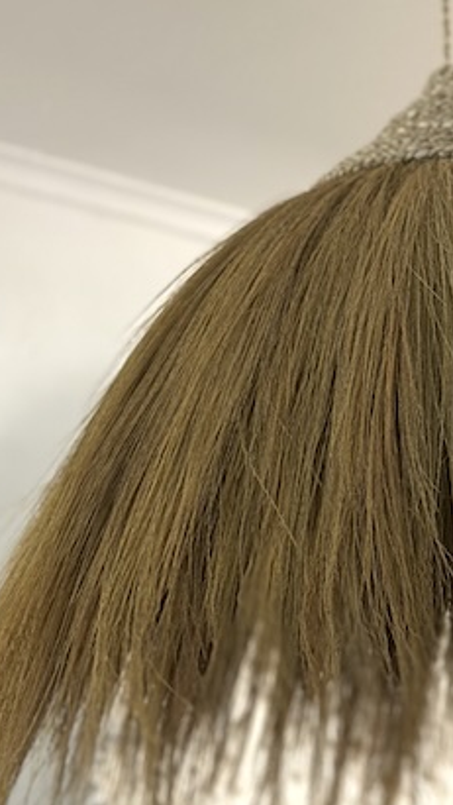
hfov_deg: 11.7
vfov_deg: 20.9
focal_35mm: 102
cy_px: 483
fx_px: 2175
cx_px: 500
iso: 125
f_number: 1.78
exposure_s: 1/89
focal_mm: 6.86
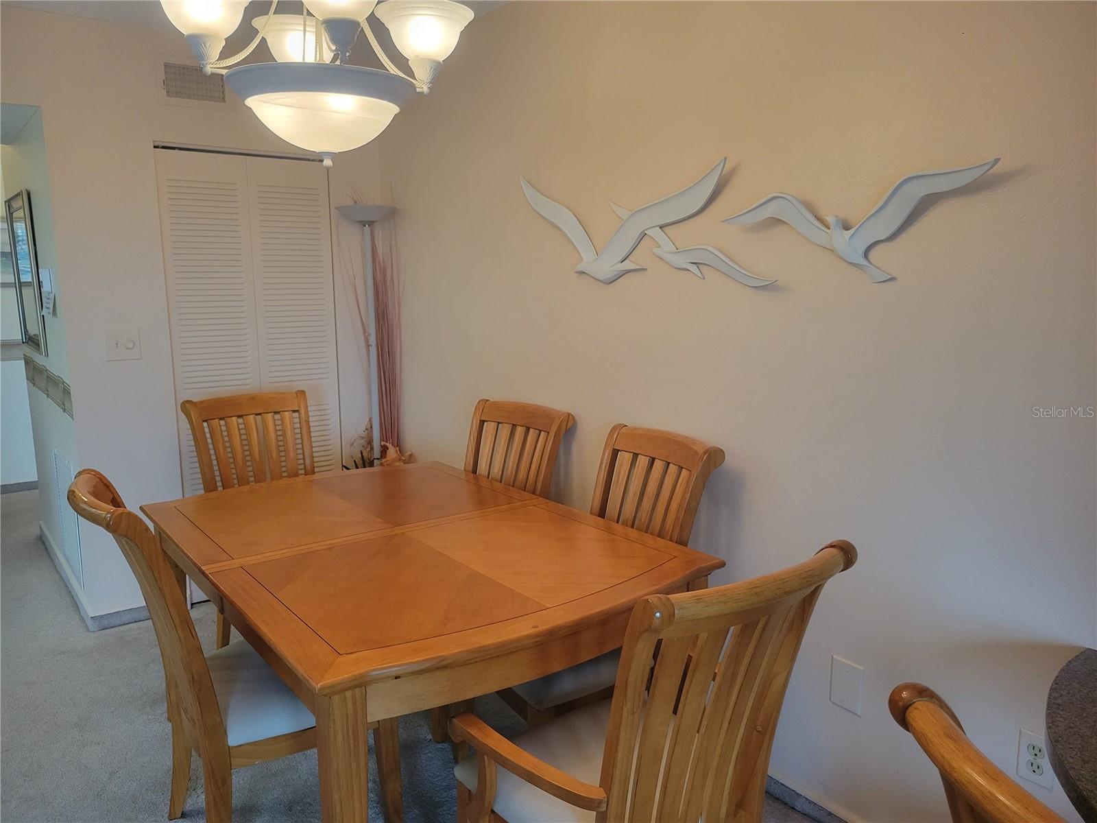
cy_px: 412
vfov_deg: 53.1
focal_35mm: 26
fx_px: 824
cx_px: 548
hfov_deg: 67.3
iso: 320
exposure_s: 1/120
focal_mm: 5.4
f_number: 1.8
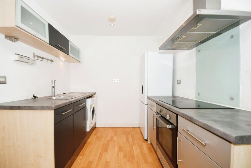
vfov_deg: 77.3
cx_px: 126
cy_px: 84
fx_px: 105
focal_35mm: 15
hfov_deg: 100.4
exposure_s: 1/60
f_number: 8
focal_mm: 10
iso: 400
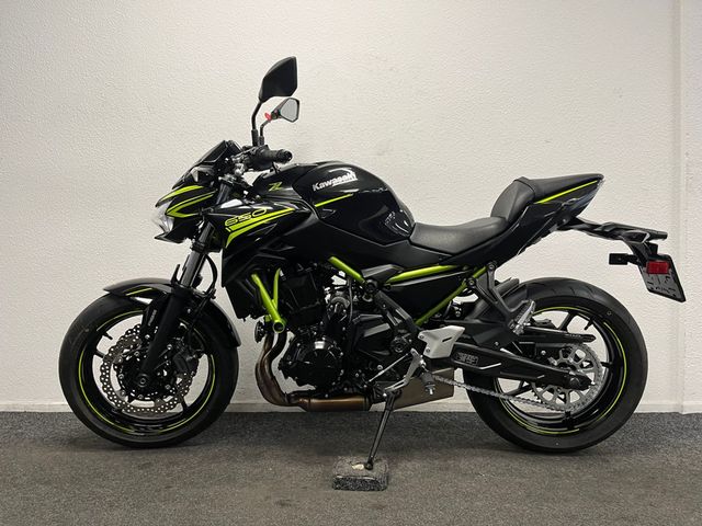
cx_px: 351
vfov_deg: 53.1
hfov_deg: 67.3
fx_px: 527
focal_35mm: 26
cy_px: 263
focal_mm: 5.1
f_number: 1.6
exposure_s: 1/50
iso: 80
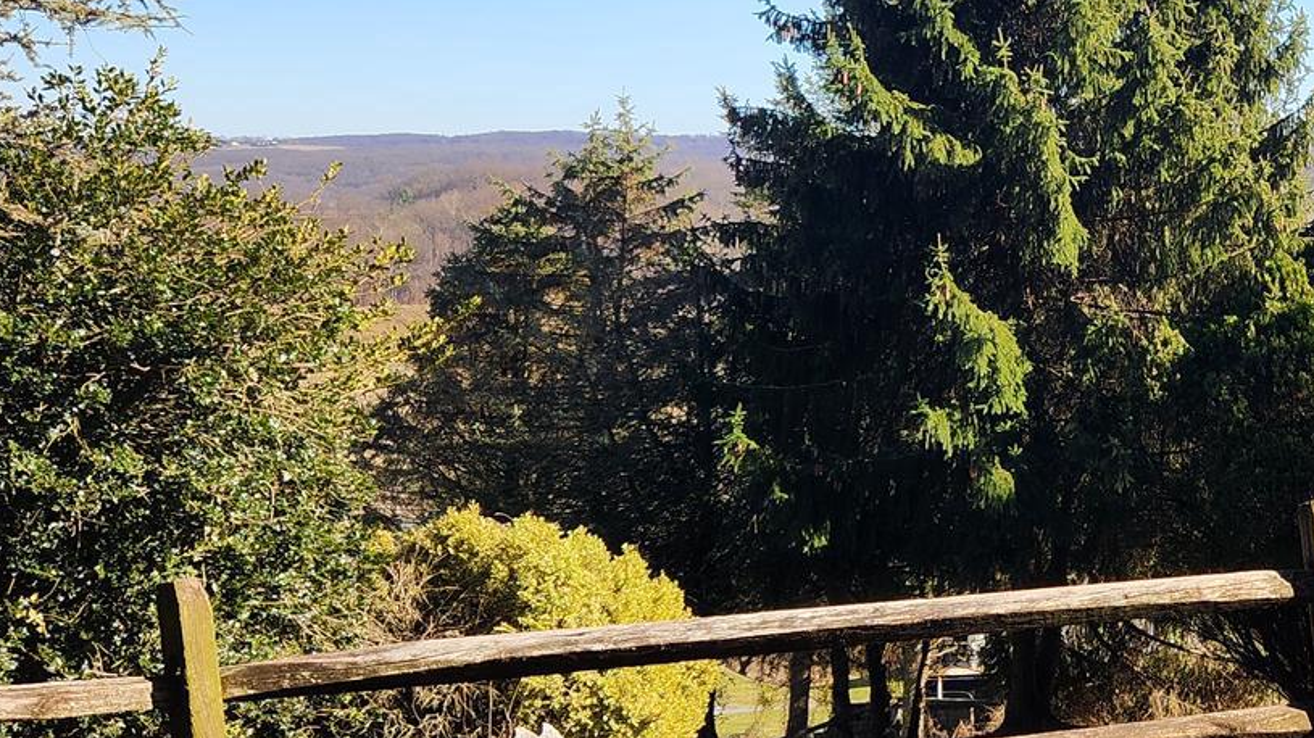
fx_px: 2195
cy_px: 305
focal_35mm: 63
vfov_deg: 19.1
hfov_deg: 31.0
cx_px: 1304
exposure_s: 1/814
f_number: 1.8
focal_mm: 5.4
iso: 20
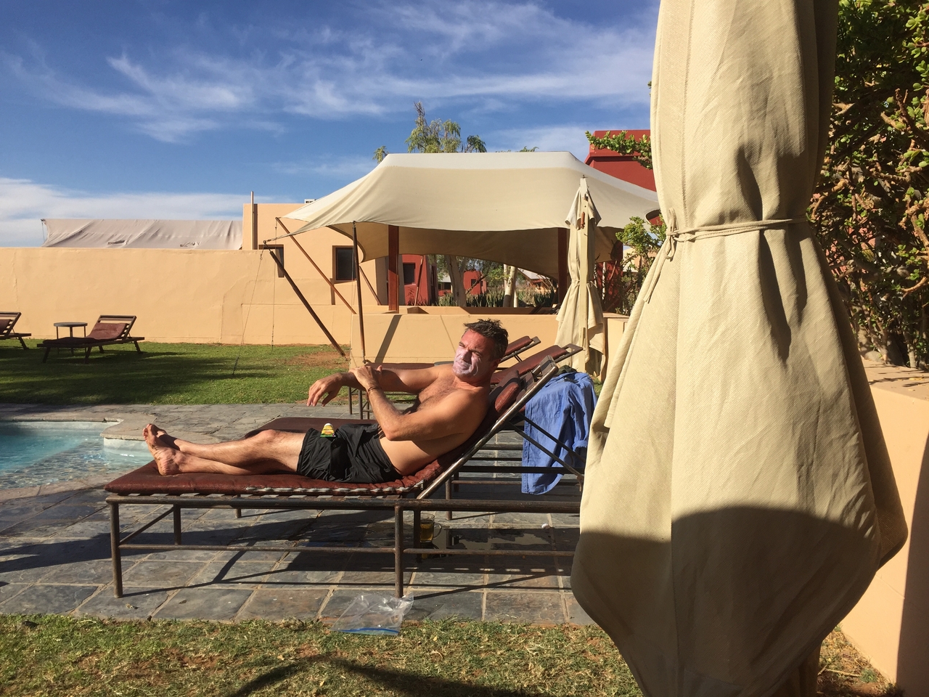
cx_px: 464
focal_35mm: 29
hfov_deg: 61.7
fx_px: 778
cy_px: 348
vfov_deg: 48.2
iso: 32
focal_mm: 4.15
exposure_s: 1/2475
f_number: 2.2
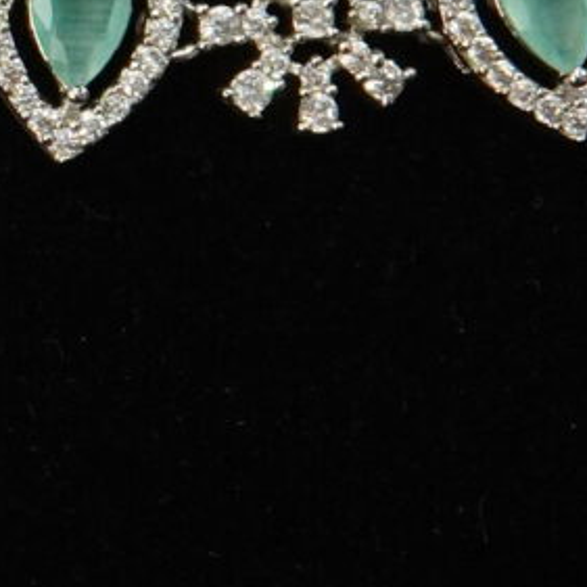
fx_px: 6696
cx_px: -877
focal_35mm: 349
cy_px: -39
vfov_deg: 5.0
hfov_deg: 4.9
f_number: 8
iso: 2000
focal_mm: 30
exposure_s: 1/80
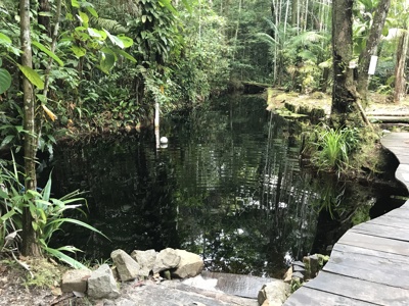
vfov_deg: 49.7
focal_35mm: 28
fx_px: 331
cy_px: 153
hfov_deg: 63.4
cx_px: 204
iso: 40
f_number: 1.8
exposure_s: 1/19
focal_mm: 3.99
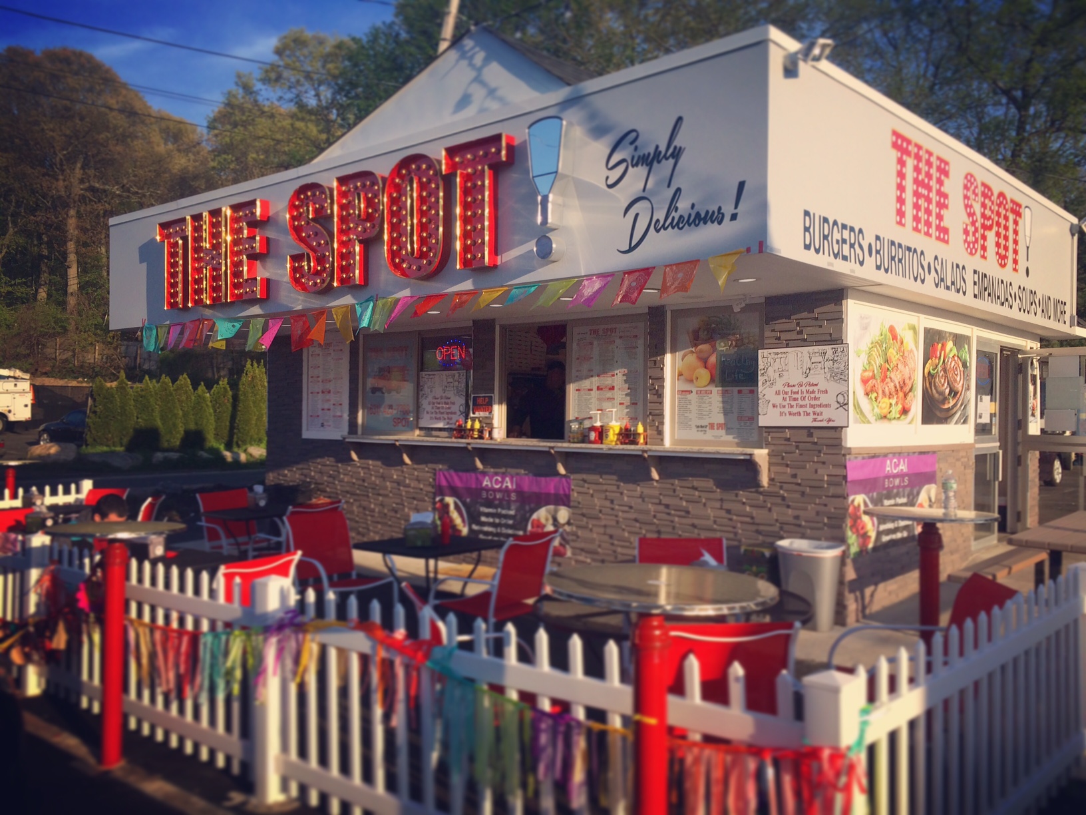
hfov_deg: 61.7
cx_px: 543
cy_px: 408
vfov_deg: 48.2
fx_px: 910
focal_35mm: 29
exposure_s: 1/1466
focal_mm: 4.15
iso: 32
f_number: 2.2
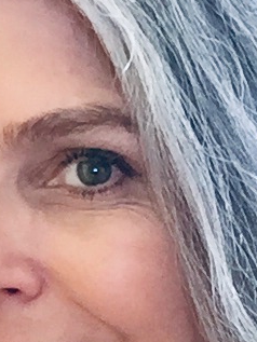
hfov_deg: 11.9
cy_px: 453
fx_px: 1237
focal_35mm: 125
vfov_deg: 15.0
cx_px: 124
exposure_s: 1/30
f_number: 2.2
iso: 125
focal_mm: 2.65
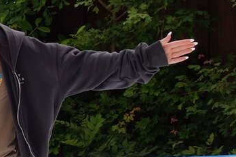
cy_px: 168
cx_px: -258
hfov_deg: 9.6
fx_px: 1304
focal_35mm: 199
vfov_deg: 6.9
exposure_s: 1/160
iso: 100
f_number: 11
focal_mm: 30
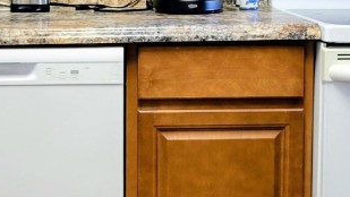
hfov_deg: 22.7
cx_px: 207
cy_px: -1
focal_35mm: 94
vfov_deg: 12.7
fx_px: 873
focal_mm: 5.4
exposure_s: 1/40
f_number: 1.8
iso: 200
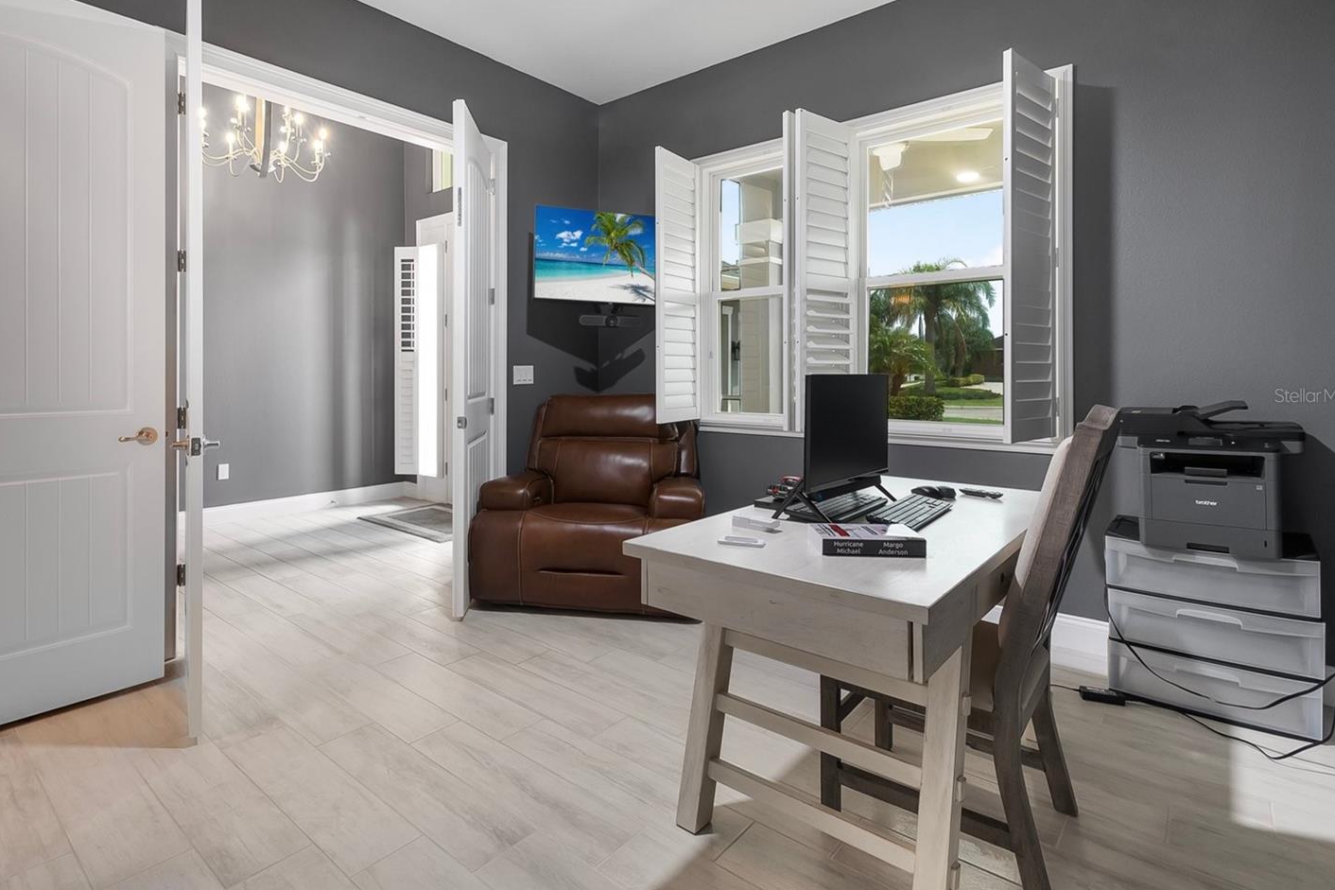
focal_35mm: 17
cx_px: 602
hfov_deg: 93.0
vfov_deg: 70.2
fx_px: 630
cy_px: 395
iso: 320
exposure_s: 1/1.25
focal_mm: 10
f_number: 9
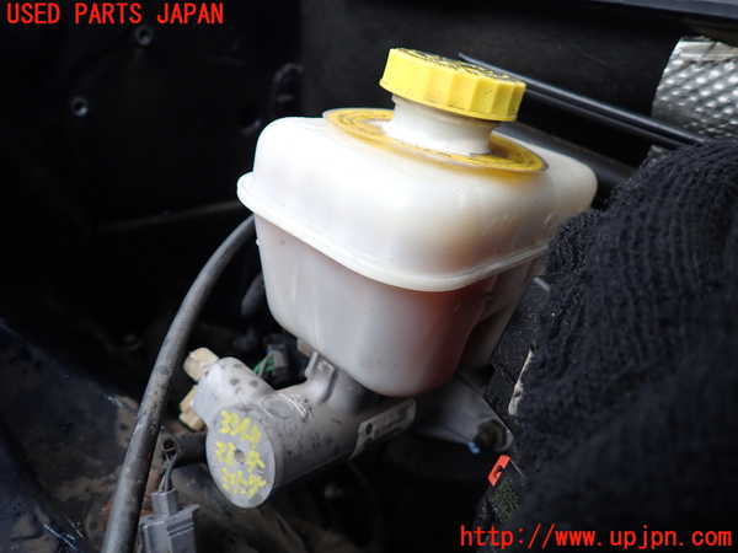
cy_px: 276
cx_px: 369
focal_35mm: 25
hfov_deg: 69.4
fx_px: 533
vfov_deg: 54.9
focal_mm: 4.5
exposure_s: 1/60
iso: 100
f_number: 2
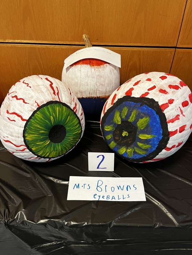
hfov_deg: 53.1
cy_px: 128
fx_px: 192
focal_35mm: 26
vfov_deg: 67.3
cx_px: 96
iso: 320
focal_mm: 5.1
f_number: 1.6
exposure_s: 1/54
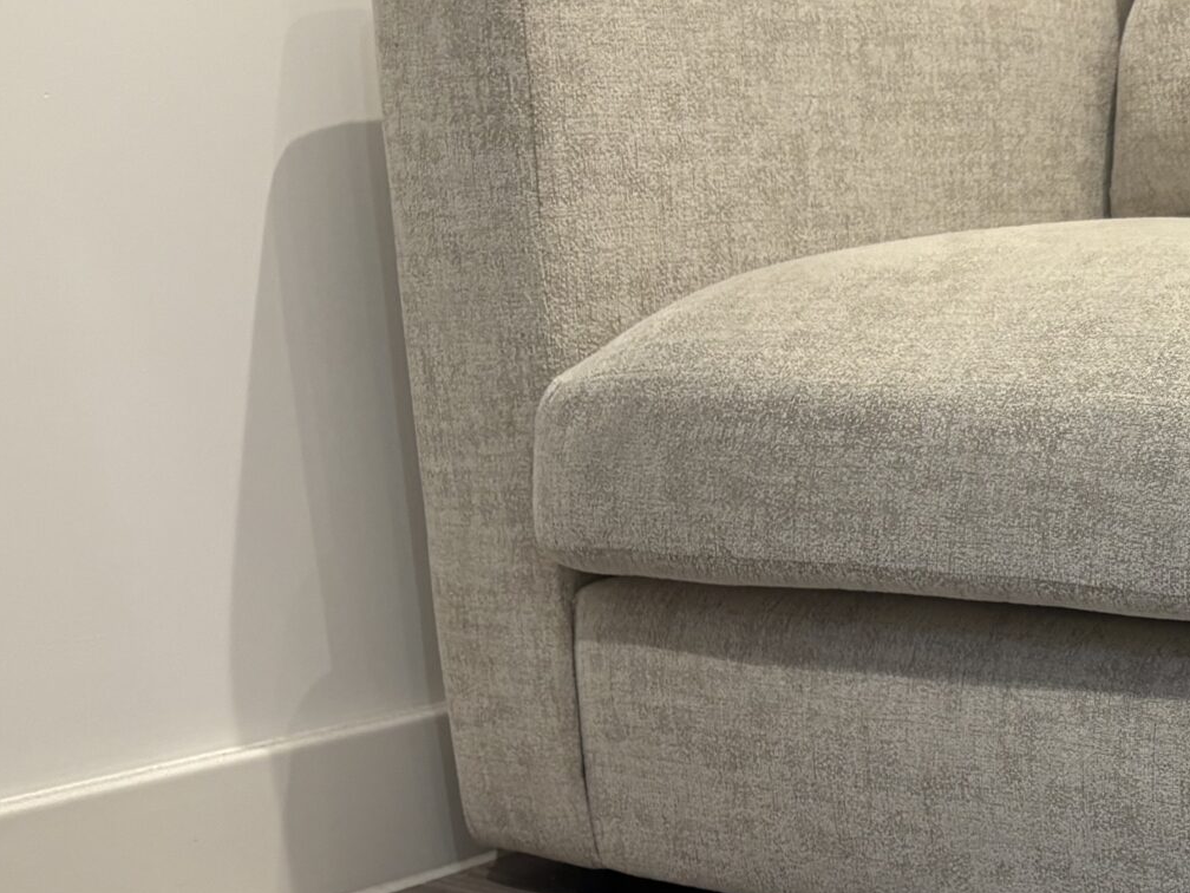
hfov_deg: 26.4
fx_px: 2269
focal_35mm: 66
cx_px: 1405
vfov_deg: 21.9
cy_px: 755
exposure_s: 1/50
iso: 100
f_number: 1.6
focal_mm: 5.96
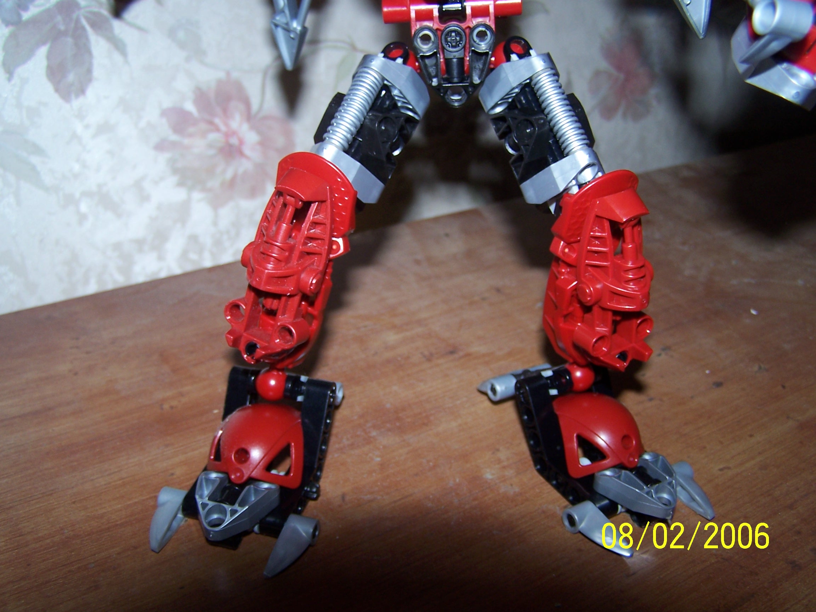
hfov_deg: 49.0
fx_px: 896
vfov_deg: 37.7
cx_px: 408
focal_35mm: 38
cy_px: 306
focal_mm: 6.3
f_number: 2.8
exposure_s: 1/60
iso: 80
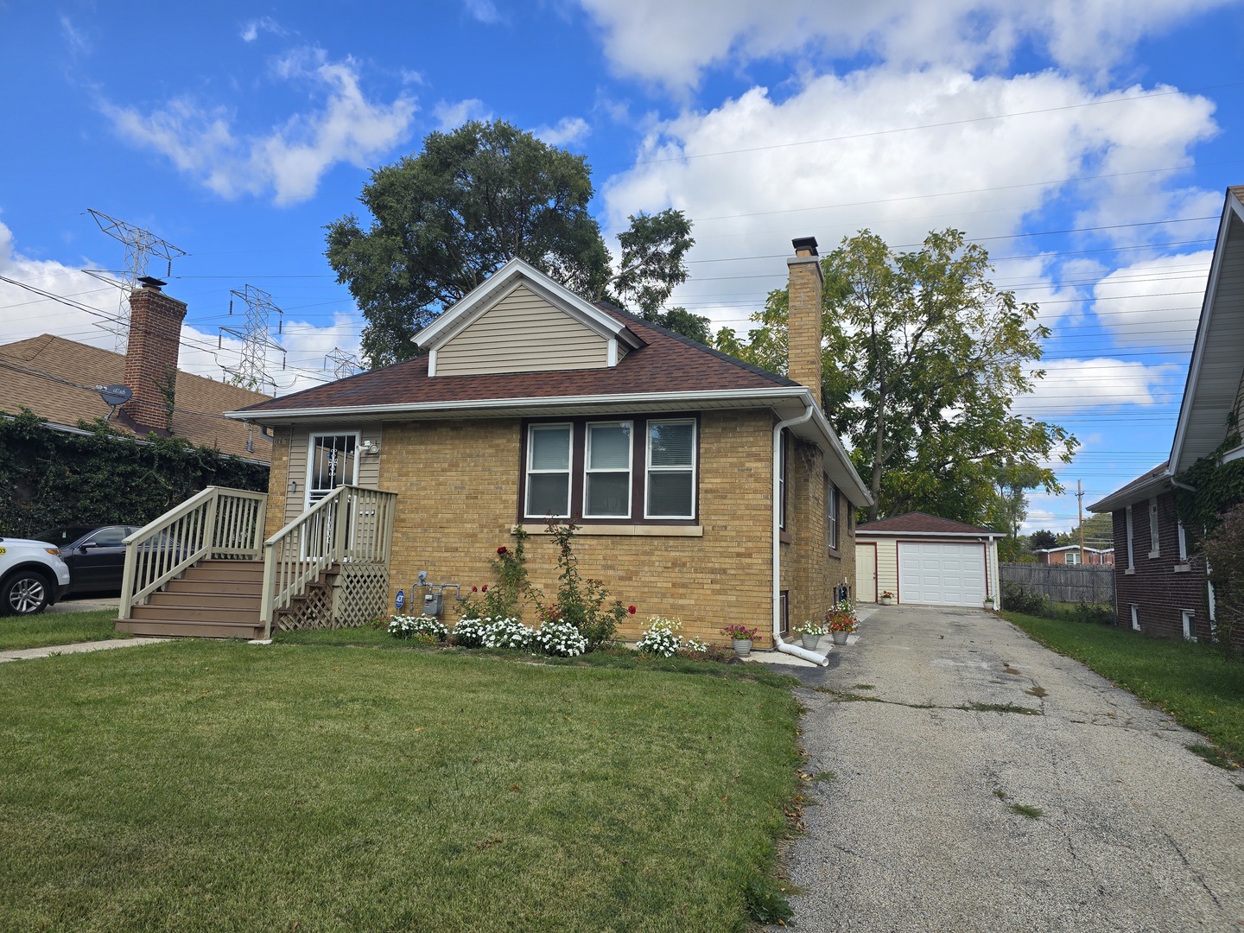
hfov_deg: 73.9
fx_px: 827
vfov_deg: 58.9
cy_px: 466
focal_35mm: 23
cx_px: 622
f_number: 1.7
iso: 12
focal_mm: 6.3
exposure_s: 1/533
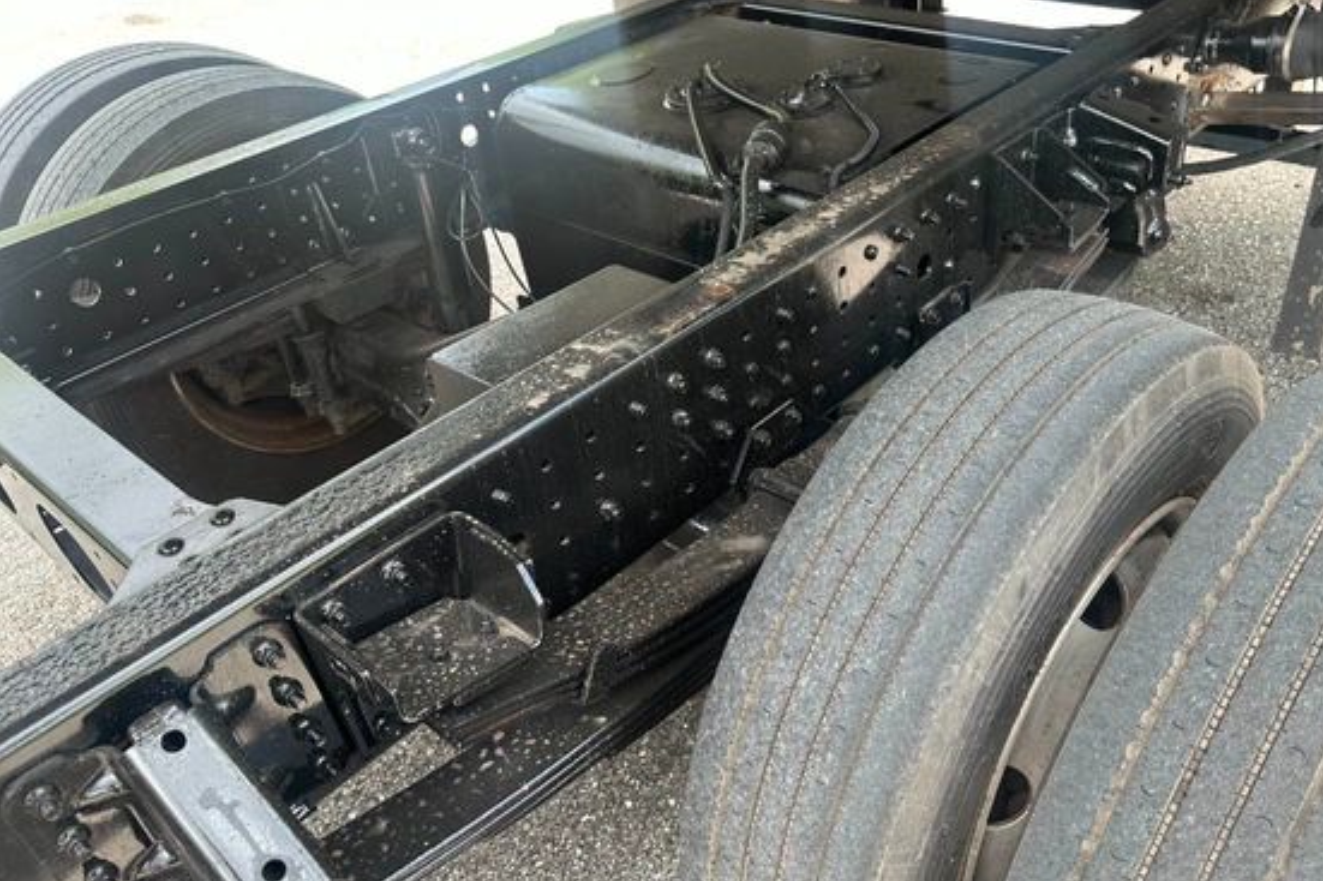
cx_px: 766
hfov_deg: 63.3
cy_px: 478
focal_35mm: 29
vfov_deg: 44.9
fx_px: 1065
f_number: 1.78
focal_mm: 6.86
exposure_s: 1/333
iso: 80
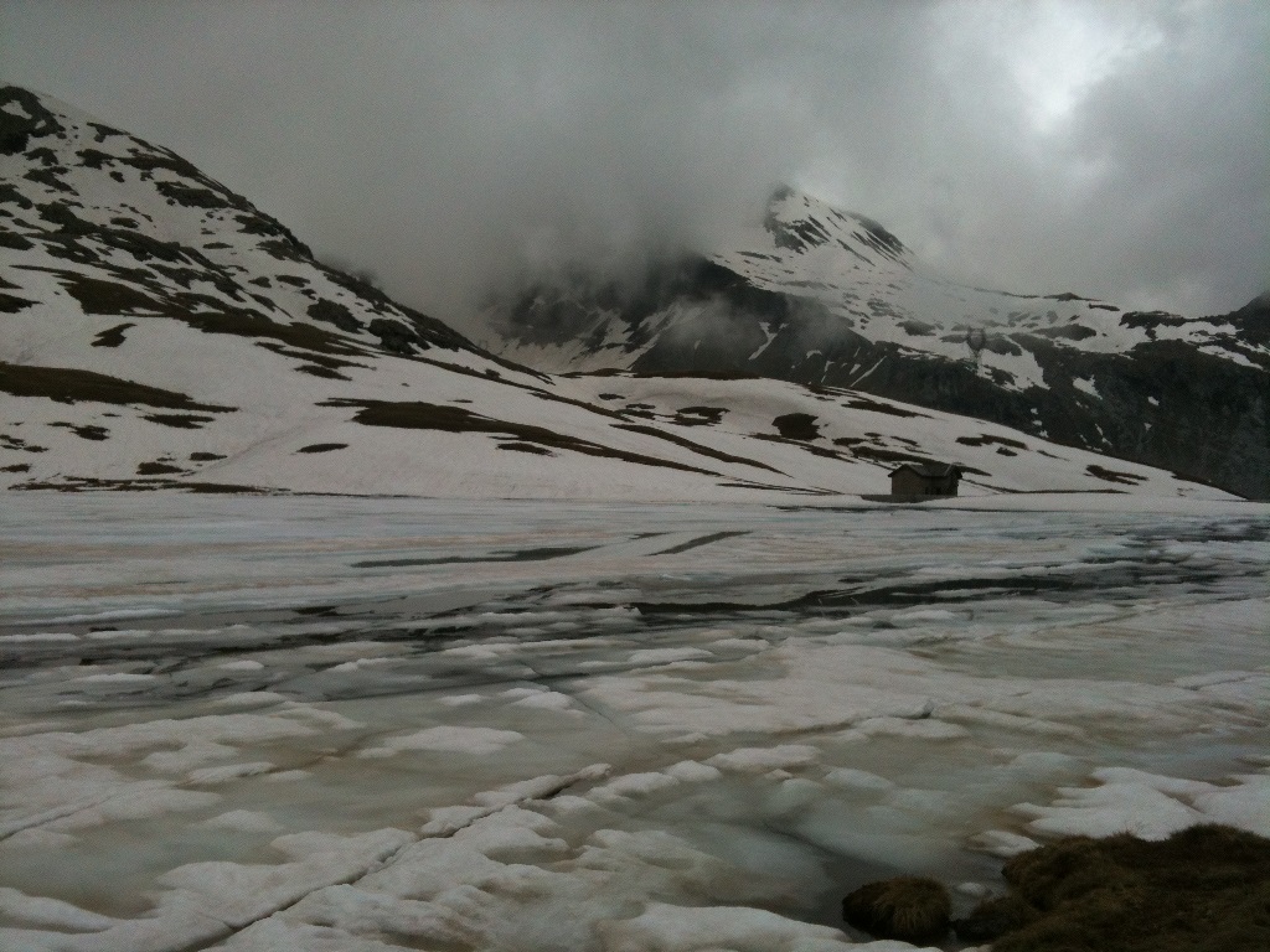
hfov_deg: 52.6
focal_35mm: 35
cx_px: 635
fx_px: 1284
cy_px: 476
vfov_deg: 40.7
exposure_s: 1/2527
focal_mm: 3.85
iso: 64
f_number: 2.8
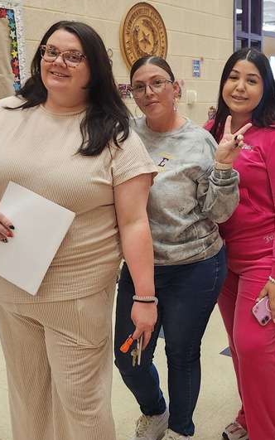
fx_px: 563
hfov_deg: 27.2
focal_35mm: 47
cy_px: 212
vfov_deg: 42.6
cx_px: 192
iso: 500
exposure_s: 1/120
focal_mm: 5.4
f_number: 1.8
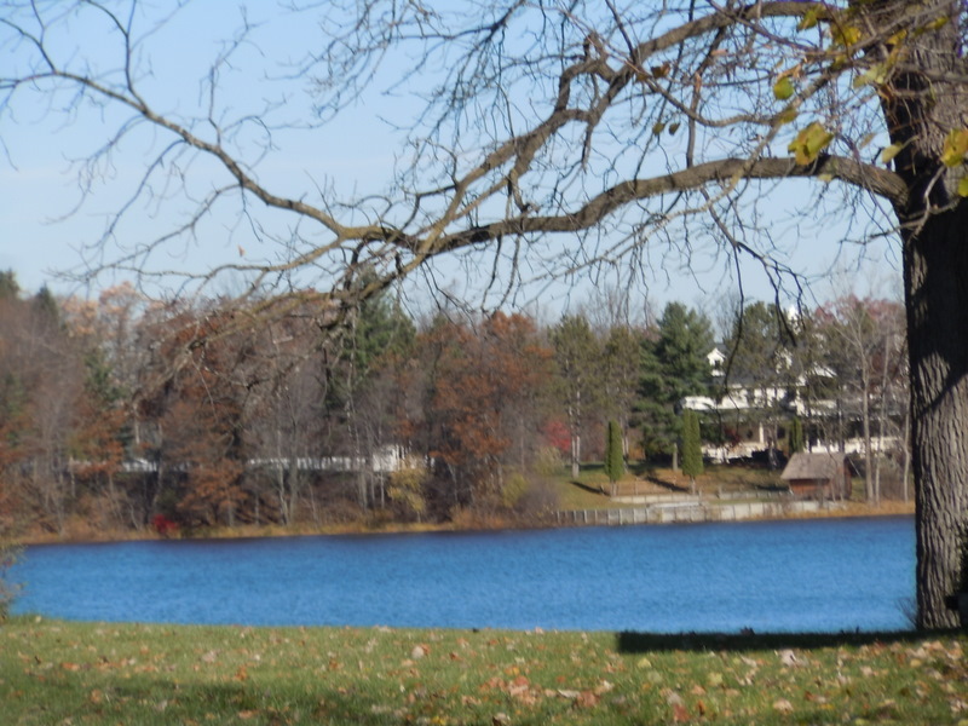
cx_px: 484
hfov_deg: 10.1
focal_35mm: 196
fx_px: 5481
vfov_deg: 7.6
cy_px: 363
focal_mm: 35
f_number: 5.6
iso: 100
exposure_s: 1/500
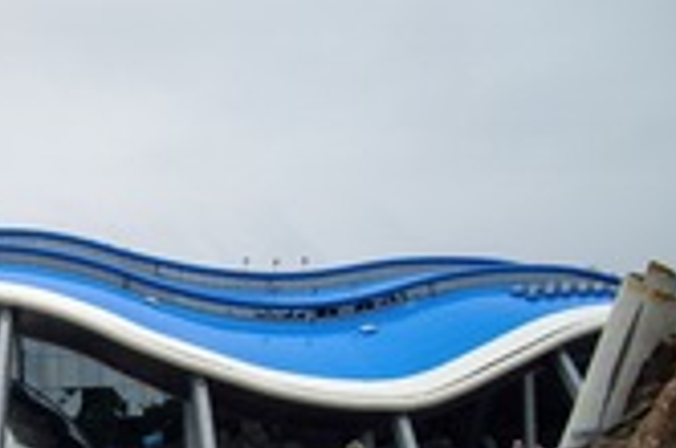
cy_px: 411
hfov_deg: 20.6
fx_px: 1743
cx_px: -126
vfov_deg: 14.5
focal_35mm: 93
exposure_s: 1/128
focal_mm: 7.9
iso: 64
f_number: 8
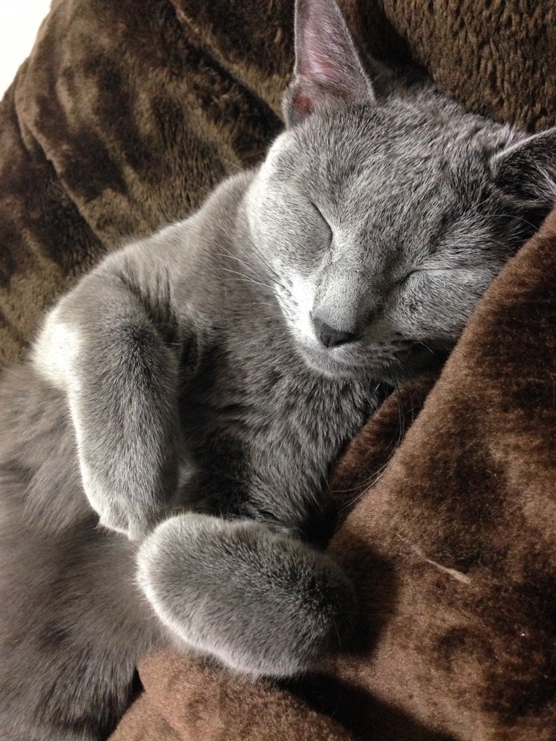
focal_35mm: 33
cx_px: 278
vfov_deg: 55.4
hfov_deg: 42.9
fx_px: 707
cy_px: 370
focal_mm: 4.12
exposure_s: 1/15
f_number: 2.4
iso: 400
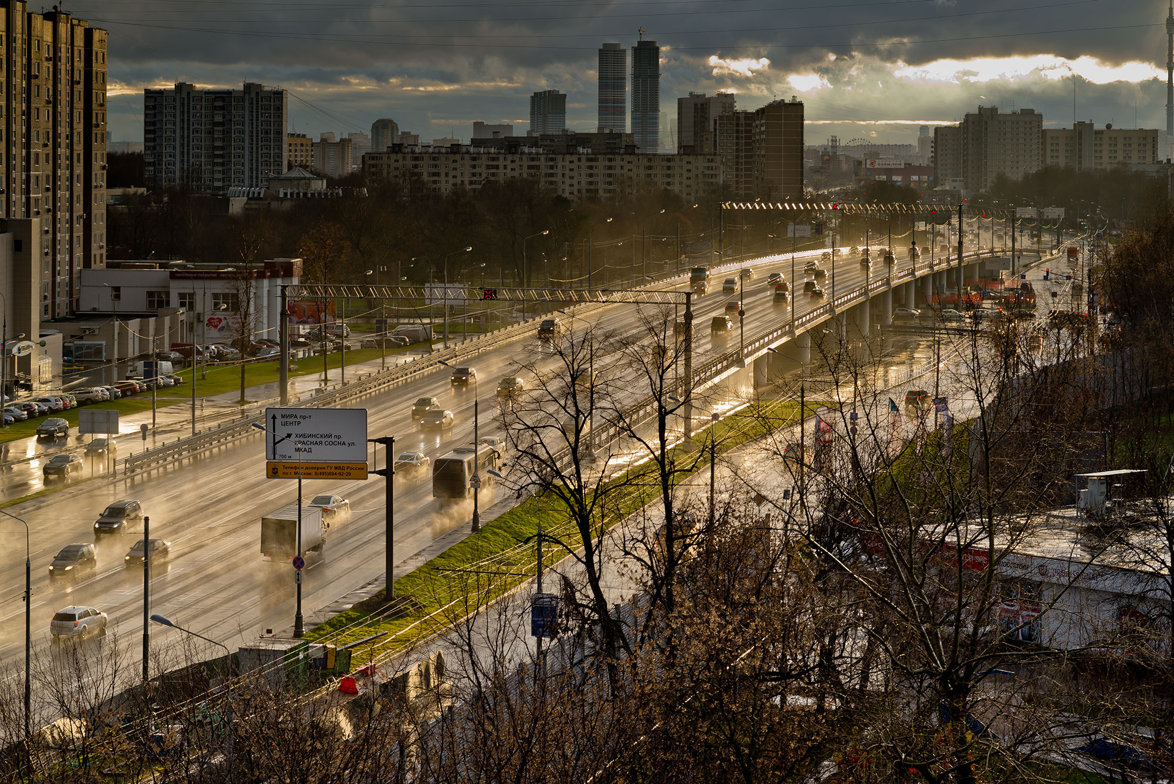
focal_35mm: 85
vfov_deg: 16.1
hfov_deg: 23.9
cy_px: 392
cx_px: 587
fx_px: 2773
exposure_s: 1/125
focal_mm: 85
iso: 500
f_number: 9
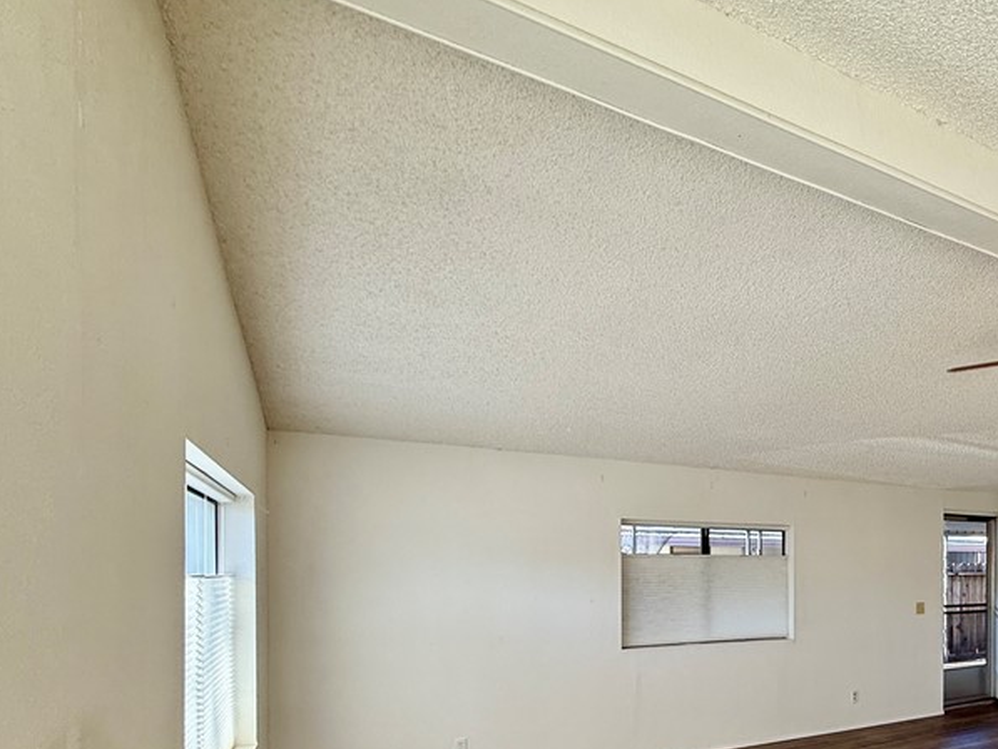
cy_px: 573
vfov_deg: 53.9
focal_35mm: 24
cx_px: 791
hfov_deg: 65.5
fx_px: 692
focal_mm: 2.22
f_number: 2.2
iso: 64
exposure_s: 1/120
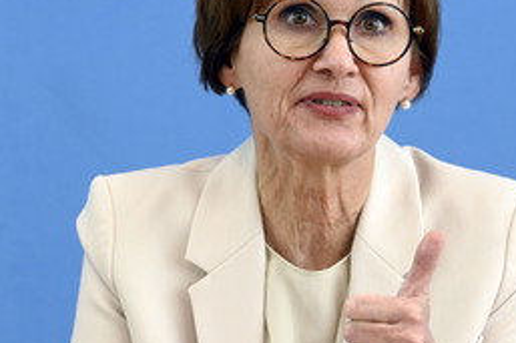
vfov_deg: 7.5
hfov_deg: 11.2
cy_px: 126
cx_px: 308
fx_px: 2636
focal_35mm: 184
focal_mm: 105
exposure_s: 1/800
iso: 3200
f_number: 7.1
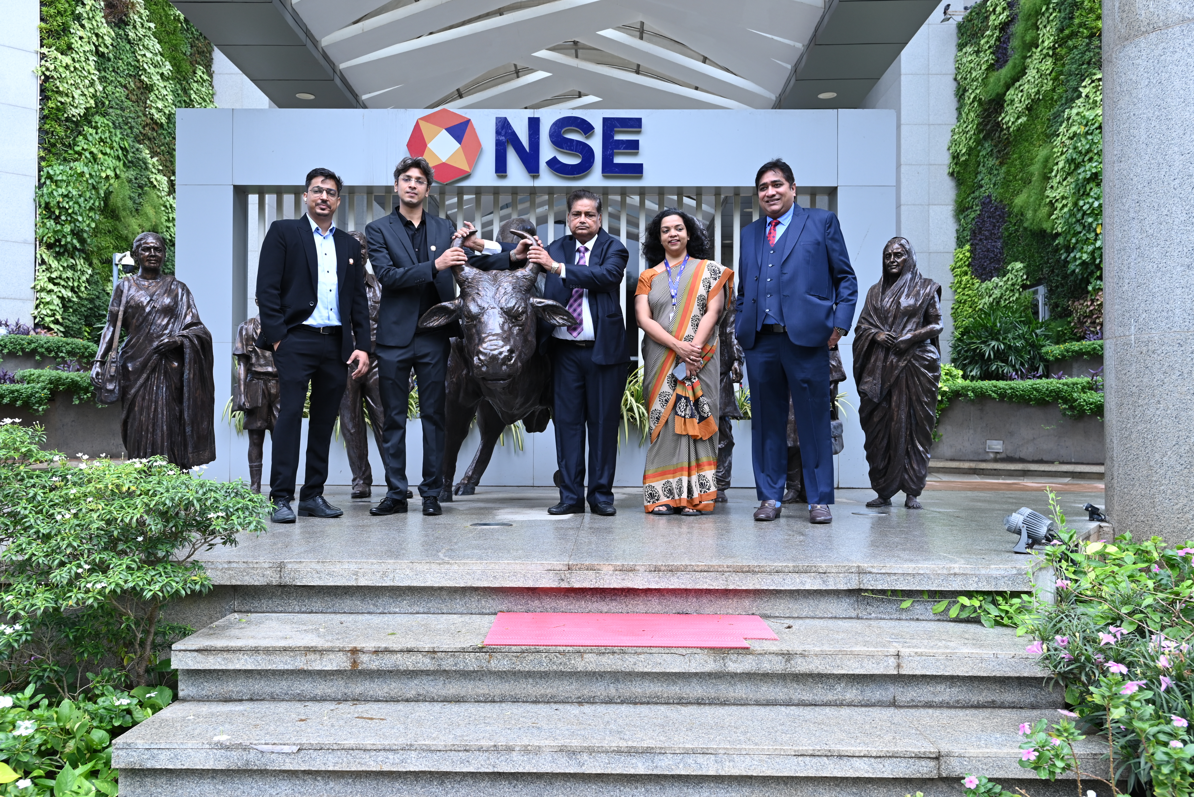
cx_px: 597
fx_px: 1012
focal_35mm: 30
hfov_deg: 61.1
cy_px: 398
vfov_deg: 43.0
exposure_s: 1/125
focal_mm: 30.5
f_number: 6.3
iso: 400
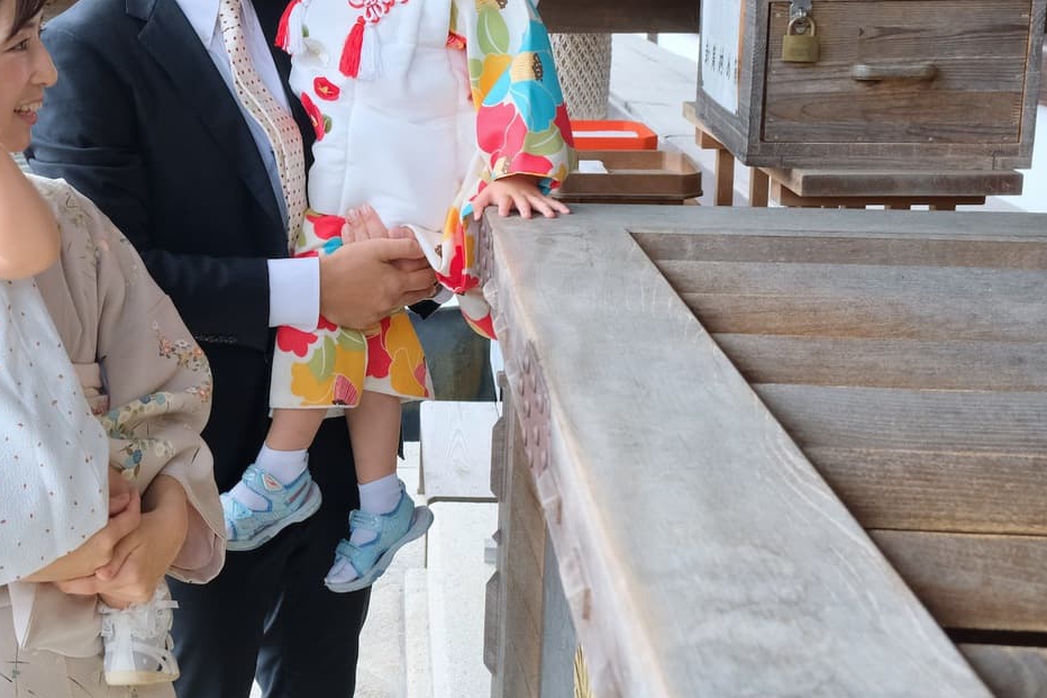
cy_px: 269
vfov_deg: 26.4
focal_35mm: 51
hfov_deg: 37.9
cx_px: 255
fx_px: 1483
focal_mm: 22.3
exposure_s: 1/125
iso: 1600
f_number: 5.6
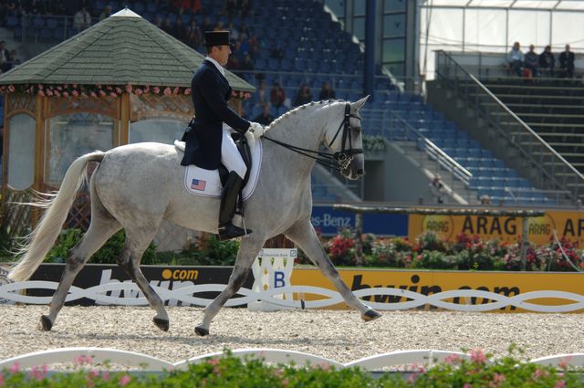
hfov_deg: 8.3
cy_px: 194
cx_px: 292
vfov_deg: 5.5
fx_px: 4010
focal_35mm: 248
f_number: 5
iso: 200
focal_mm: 165
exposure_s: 1/1250
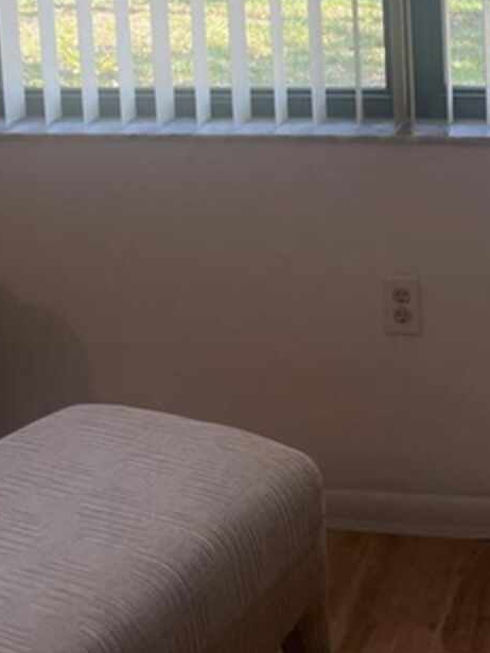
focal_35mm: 72
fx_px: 1359
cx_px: 427
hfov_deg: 20.1
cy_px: -68
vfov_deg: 25.1
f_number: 1.6
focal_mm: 4.2
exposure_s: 1/214
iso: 40
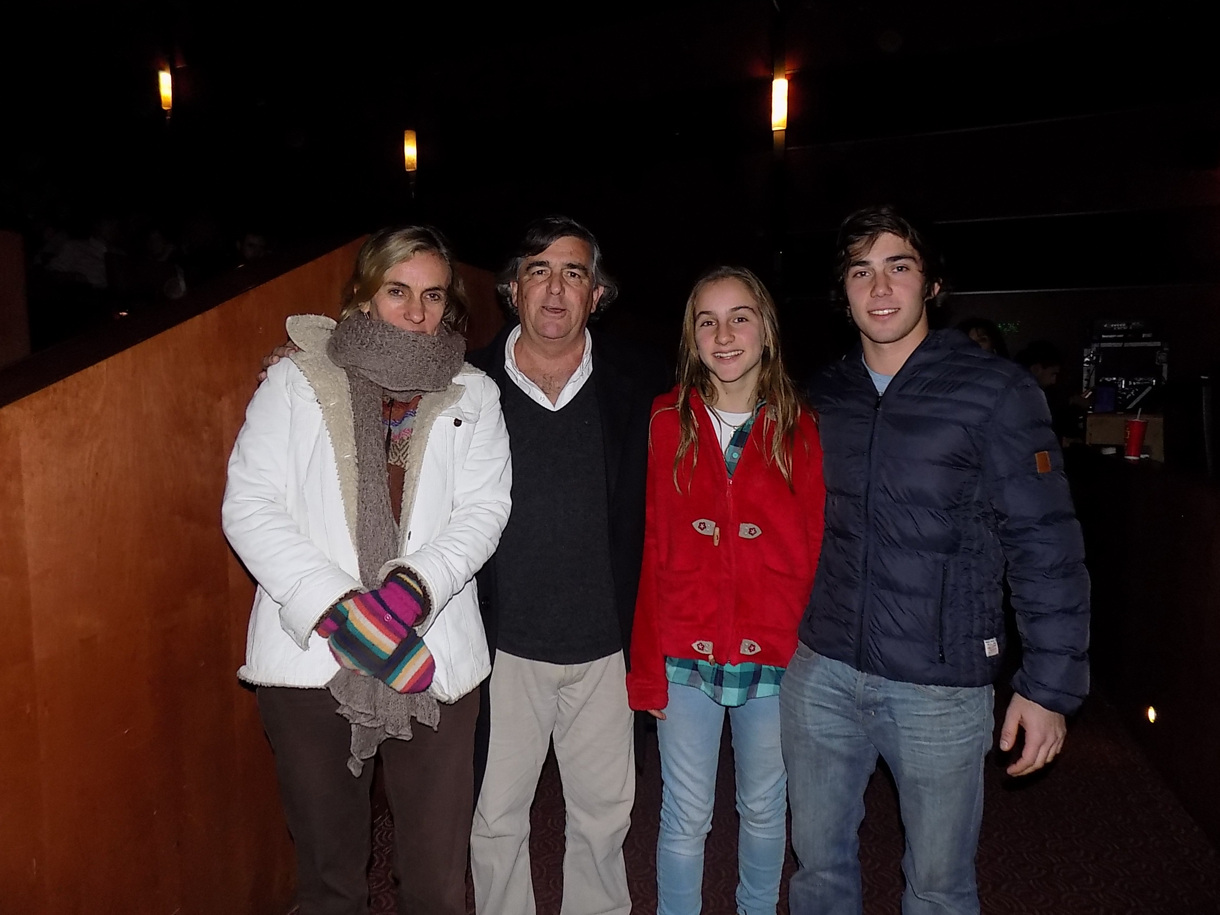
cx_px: 610
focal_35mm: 23
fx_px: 811
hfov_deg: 73.9
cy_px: 458
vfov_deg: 58.9
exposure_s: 1/30
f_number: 3.1
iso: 200
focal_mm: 4
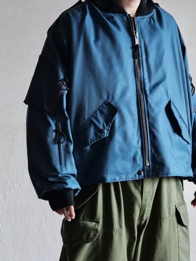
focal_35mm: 107
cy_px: 120
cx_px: 117
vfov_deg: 18.4
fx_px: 808
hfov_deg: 13.8
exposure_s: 1/80
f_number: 3.9
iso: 3200
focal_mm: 44
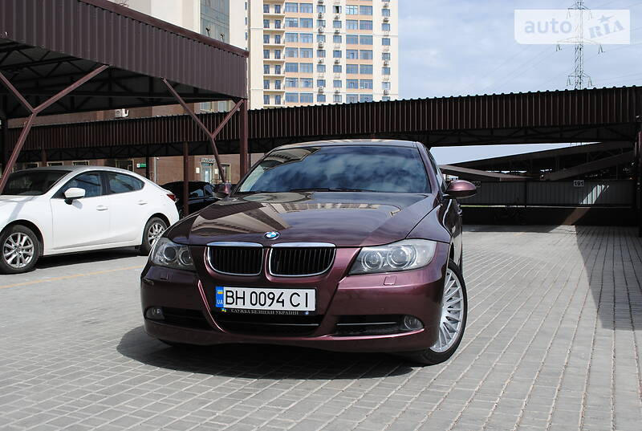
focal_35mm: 36
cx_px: 321
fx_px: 643
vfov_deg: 37.0
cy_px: 216
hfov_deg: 53.0
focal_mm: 24
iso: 100
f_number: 8
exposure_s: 1/250
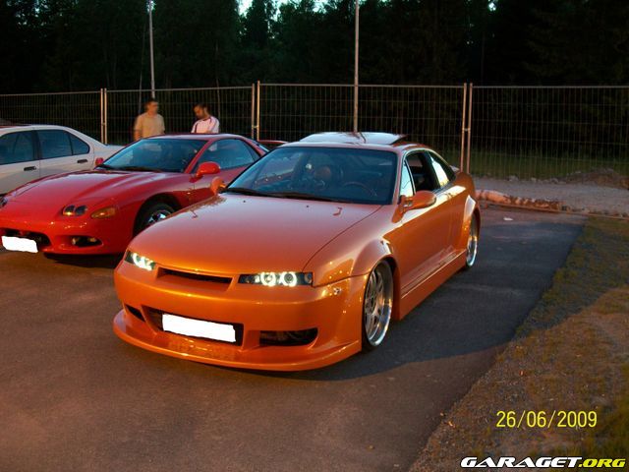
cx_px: 314
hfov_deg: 51.4
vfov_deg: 39.7
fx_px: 654
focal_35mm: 36
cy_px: 236
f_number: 2.7
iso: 80
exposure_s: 2
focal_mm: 6
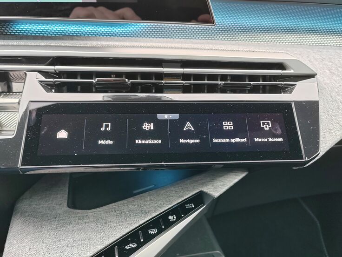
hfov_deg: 65.3
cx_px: 171
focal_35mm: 27
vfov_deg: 51.4
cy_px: 128
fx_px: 267
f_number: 1.9
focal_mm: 5.52
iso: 640
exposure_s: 1/100
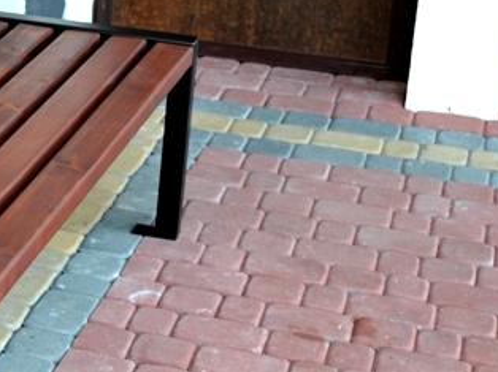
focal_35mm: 113
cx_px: -90
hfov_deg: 16.7
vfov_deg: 13.1
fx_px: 1624
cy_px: 178
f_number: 5
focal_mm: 24
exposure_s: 1/100
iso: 400
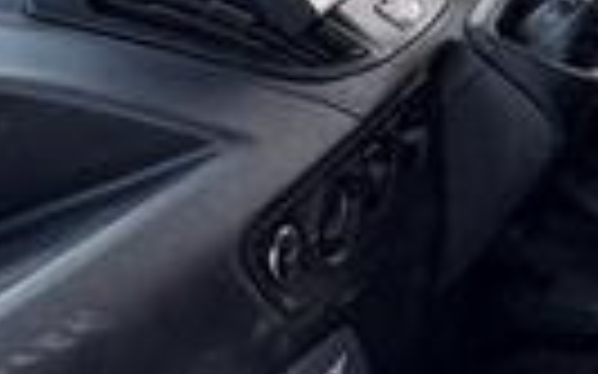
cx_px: 827
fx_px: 1629
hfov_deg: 18.9
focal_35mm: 100
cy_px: -59
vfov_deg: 12.8
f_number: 2.2
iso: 80
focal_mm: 2.22
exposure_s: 1/136
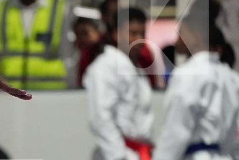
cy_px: 204
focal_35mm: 534
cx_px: -168
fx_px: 3545
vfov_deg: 2.6
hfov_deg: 3.8
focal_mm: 145
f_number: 2.8
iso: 4000
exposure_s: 1/500
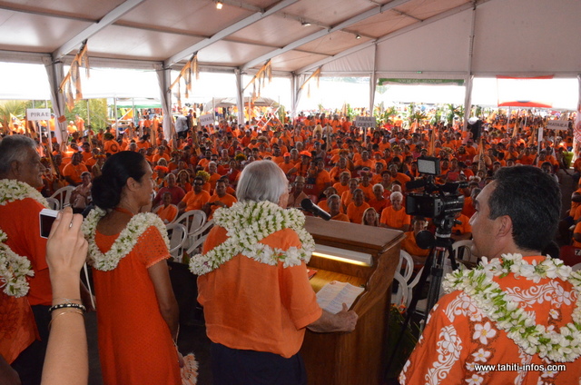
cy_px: 192
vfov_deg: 43.4
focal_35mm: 30
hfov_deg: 62.0
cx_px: 290
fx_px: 483
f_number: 22
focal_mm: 20
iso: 5000
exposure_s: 1/250
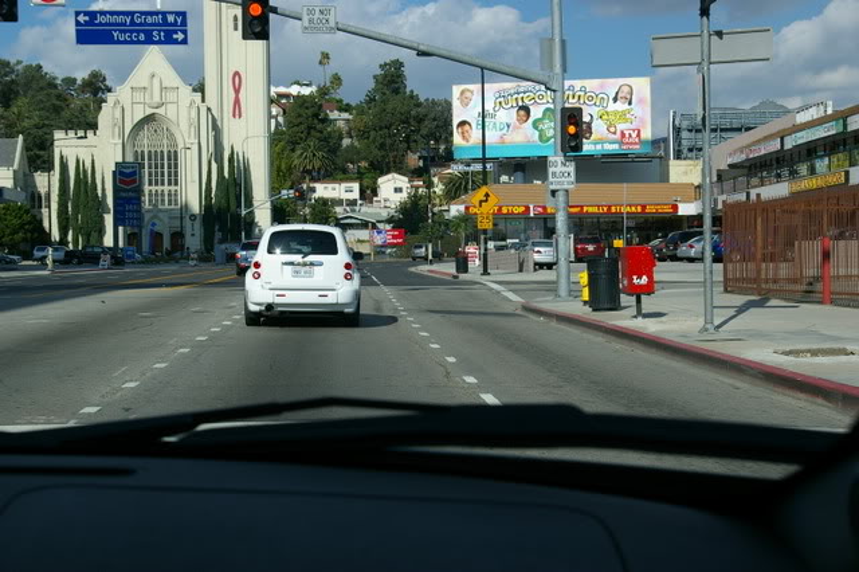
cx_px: 430
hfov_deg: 35.1
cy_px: 286
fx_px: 1359
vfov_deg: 23.8
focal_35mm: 57
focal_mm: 38
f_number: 9.5
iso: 200
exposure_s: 1/250
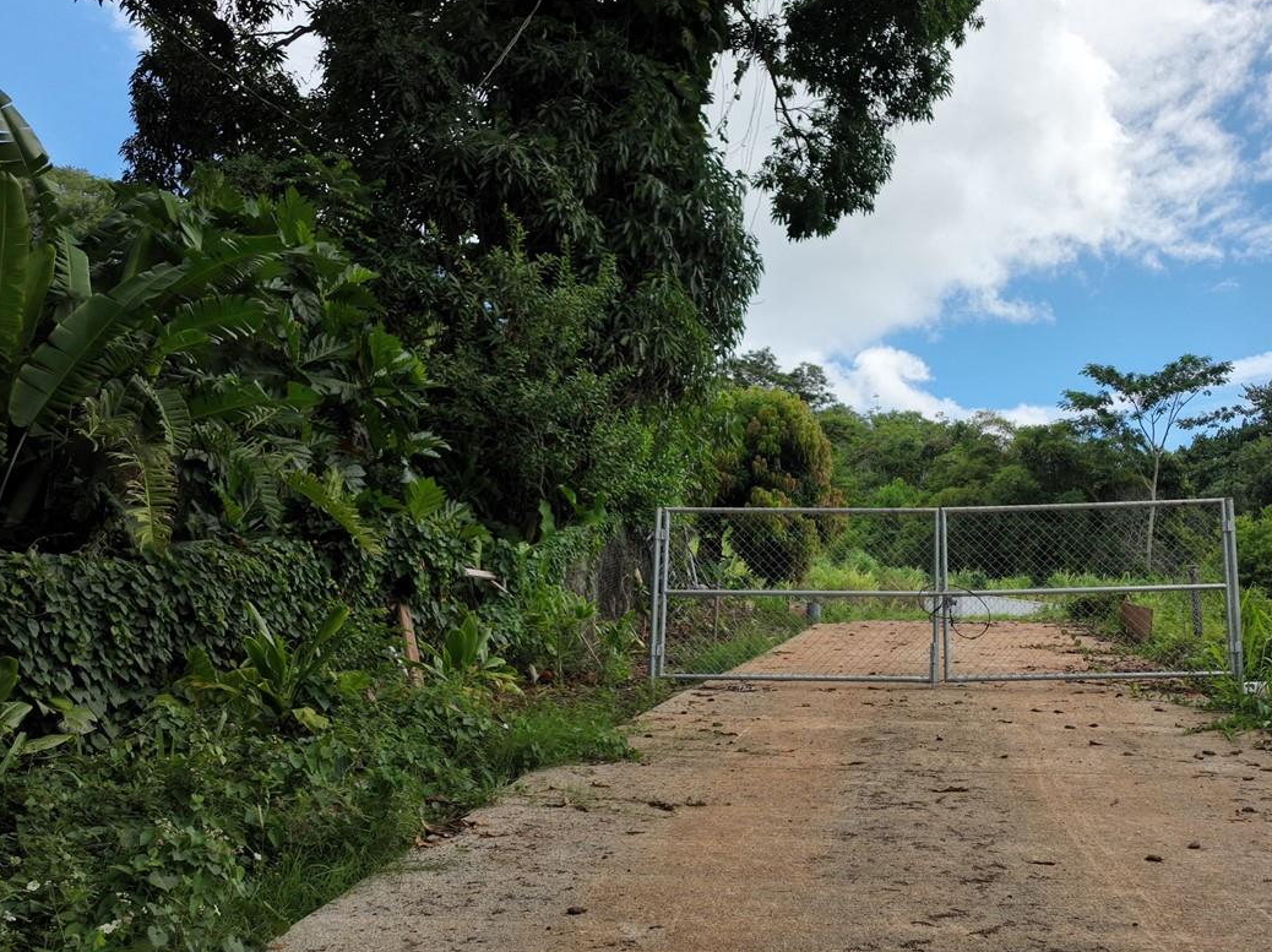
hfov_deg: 49.1
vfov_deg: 38.6
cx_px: 870
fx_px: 1359
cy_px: 521
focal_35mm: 37
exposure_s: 1/20
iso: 120
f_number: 2.8
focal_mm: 12.29
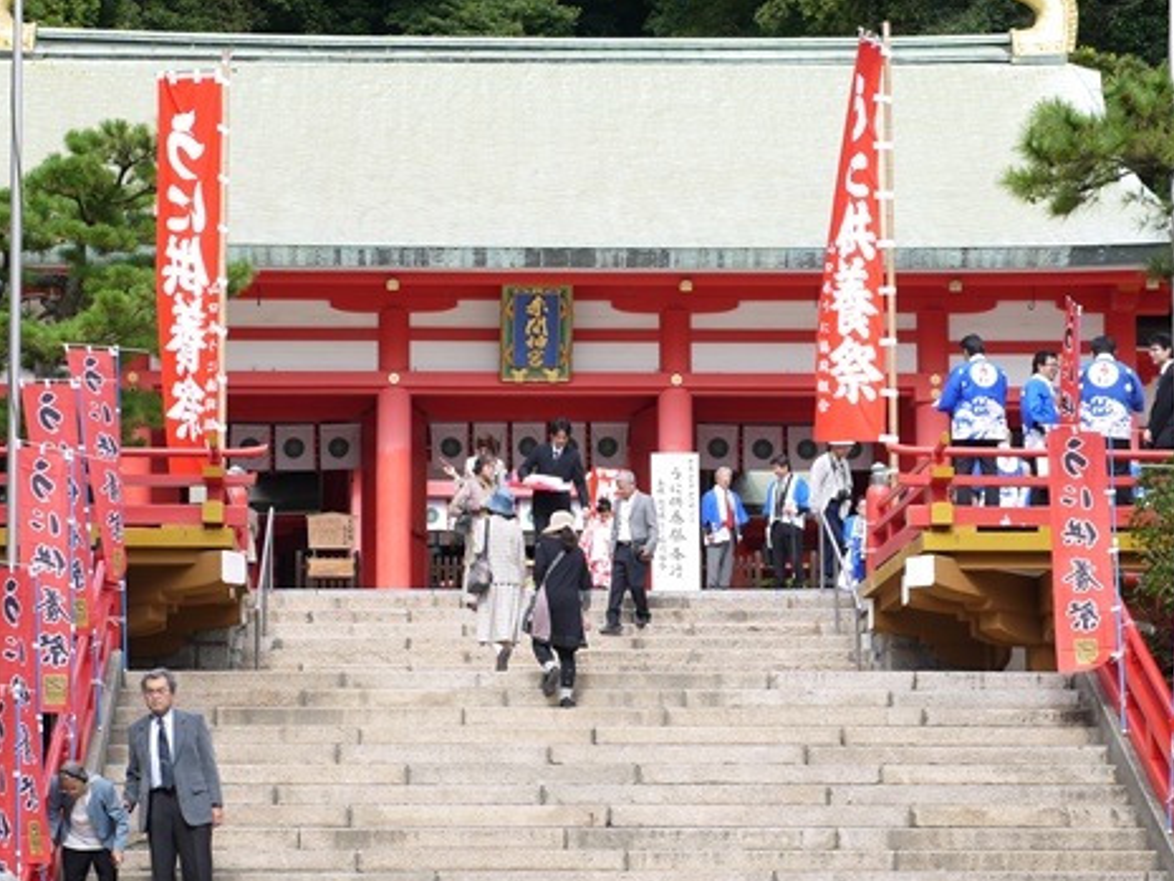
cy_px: 583
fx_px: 3358
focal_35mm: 99
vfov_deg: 14.9
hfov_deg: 19.8
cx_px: 495
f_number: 7.1
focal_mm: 36
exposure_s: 1/250
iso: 160
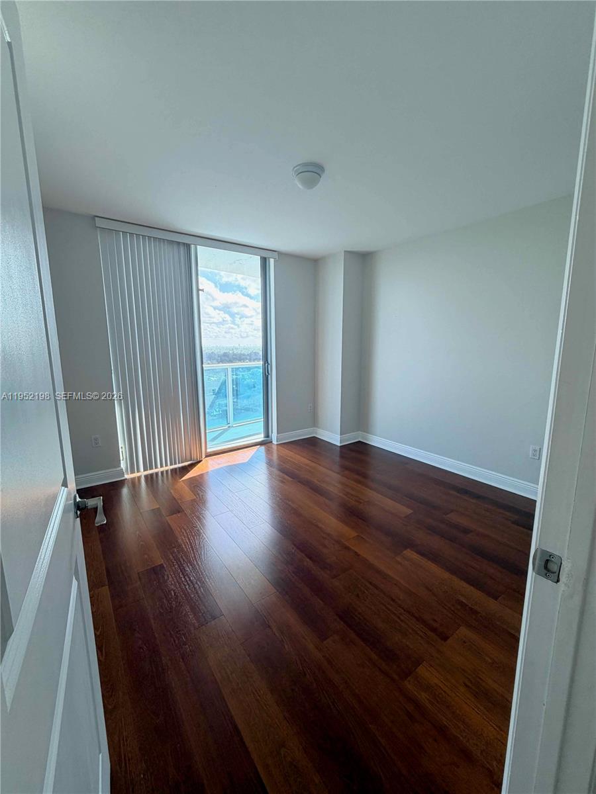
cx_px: 298
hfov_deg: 85.7
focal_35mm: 14
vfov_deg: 102.1
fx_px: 321
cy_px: 397
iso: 64
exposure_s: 1/120
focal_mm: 2.22
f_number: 2.2
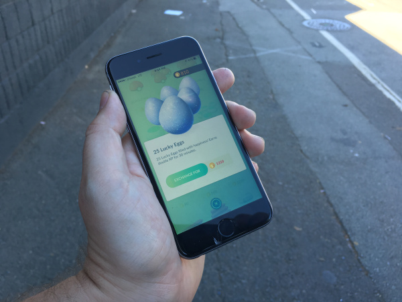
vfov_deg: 48.2
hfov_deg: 61.7
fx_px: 337
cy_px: 151
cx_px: 201
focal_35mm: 29
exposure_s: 1/120
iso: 32
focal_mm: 4.15
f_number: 2.2
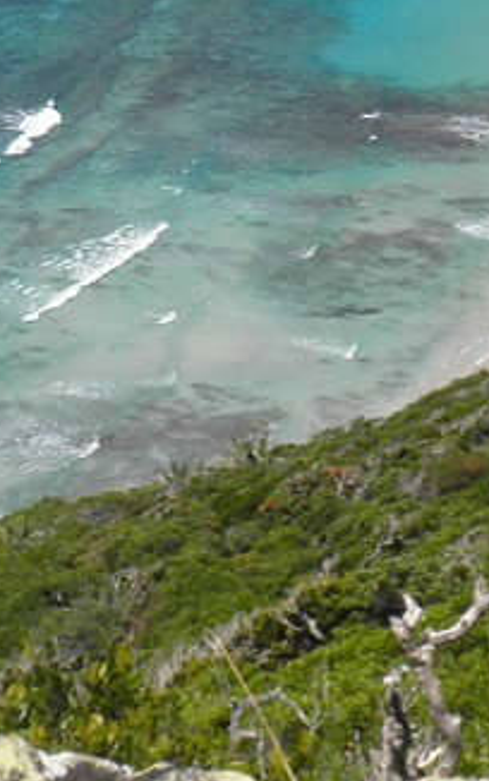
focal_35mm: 143
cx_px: -29
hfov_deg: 9.1
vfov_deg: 14.5
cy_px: 110
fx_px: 3046
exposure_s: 1/125
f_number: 9.6
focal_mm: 7.9
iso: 64
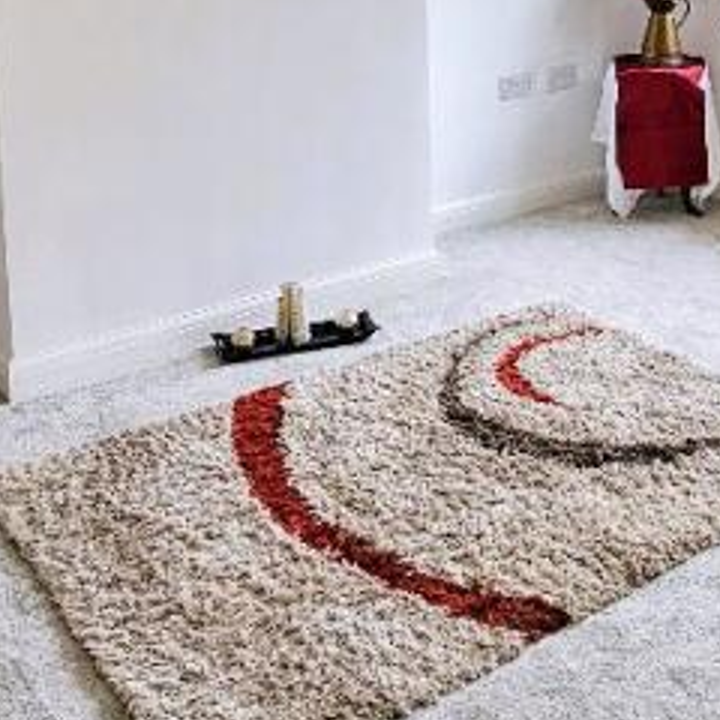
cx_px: 567
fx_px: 1153
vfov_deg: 32.2
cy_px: 18
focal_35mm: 49
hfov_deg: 33.7
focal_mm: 2.2
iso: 80
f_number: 2.2
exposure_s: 1/70.8
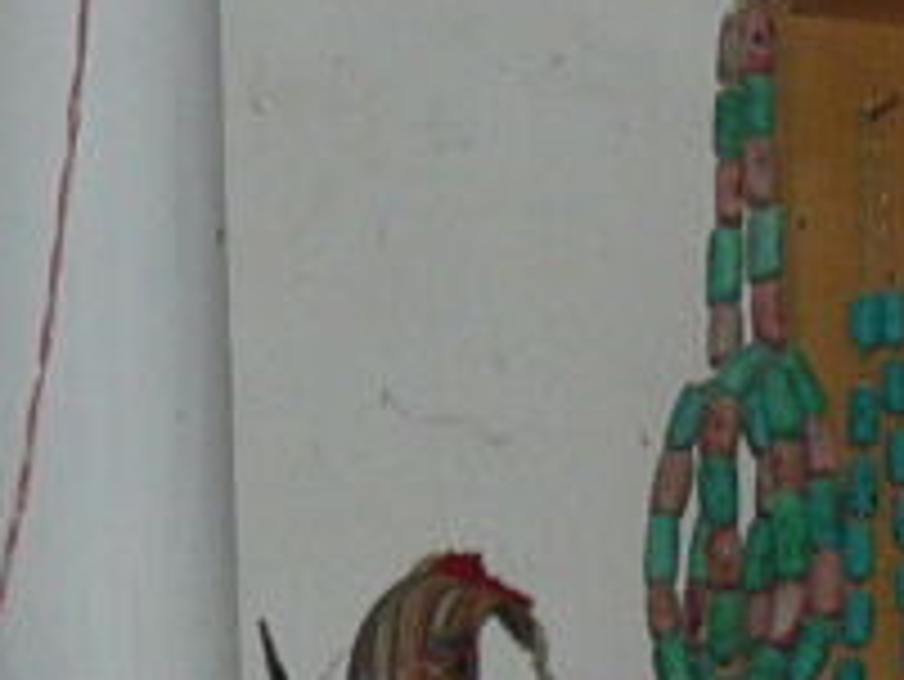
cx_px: -796
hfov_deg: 5.1
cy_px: 2301
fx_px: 9904
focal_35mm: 379
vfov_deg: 3.8
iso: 100
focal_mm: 8.8
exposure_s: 1/30
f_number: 2.8
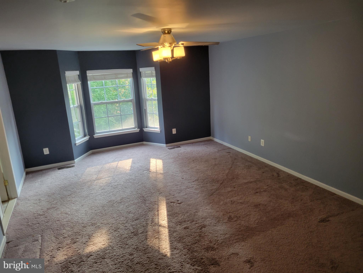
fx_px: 273
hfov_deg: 67.3
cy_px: 136
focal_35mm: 26
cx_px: 182
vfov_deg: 53.1
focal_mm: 5.4
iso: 200
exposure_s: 1/120
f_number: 1.8
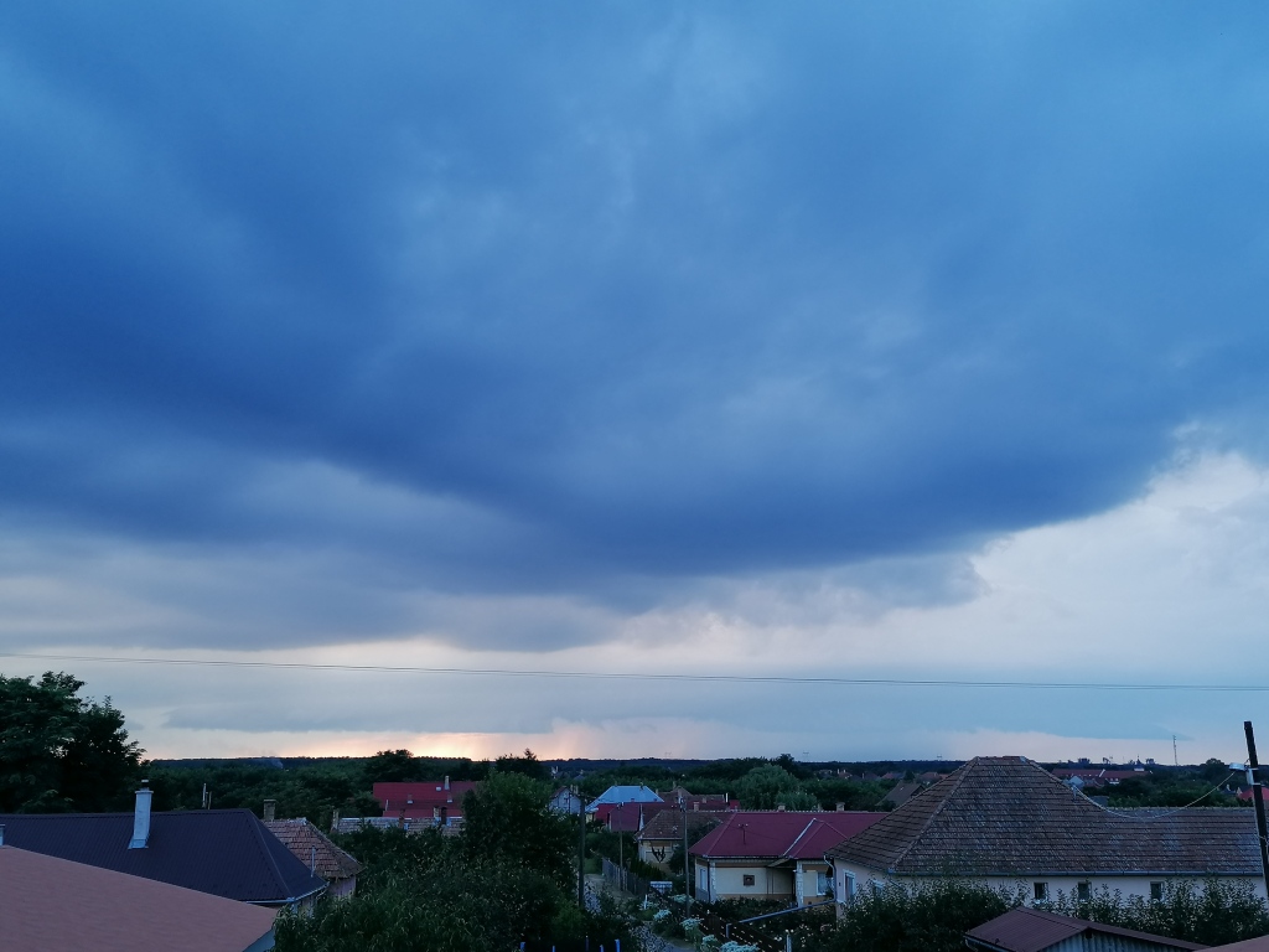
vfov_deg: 38.7
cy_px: 476
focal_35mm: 37
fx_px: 1356
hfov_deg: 50.1
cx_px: 634
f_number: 1.8
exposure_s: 1/100
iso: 64
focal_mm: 4.75
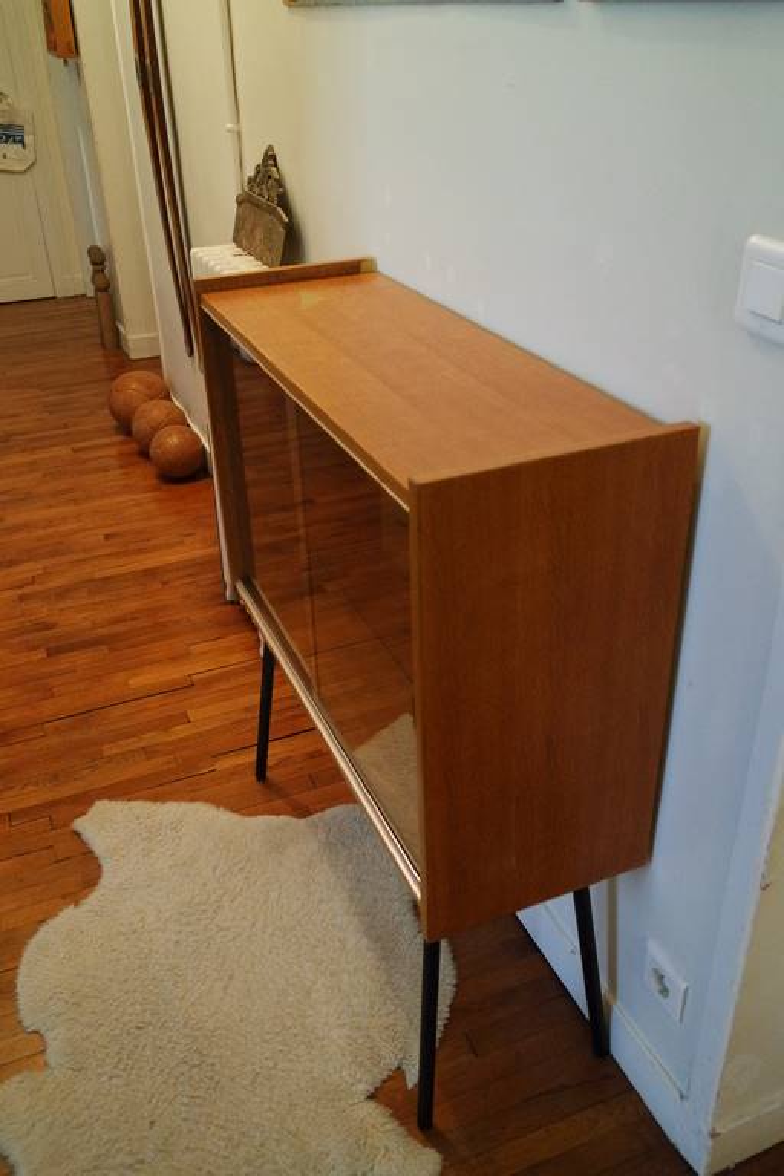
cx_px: 392
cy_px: 588
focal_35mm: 30
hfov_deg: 43.6
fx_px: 980
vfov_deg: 61.9
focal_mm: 20
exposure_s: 1/40
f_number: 3.5
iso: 3200
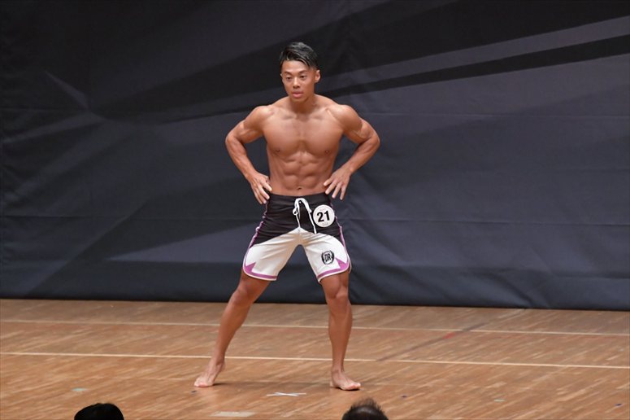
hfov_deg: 7.2
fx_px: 4985
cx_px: 315
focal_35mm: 285
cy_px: 210
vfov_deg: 4.8
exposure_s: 1/400
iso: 6400
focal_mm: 190
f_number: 5.6
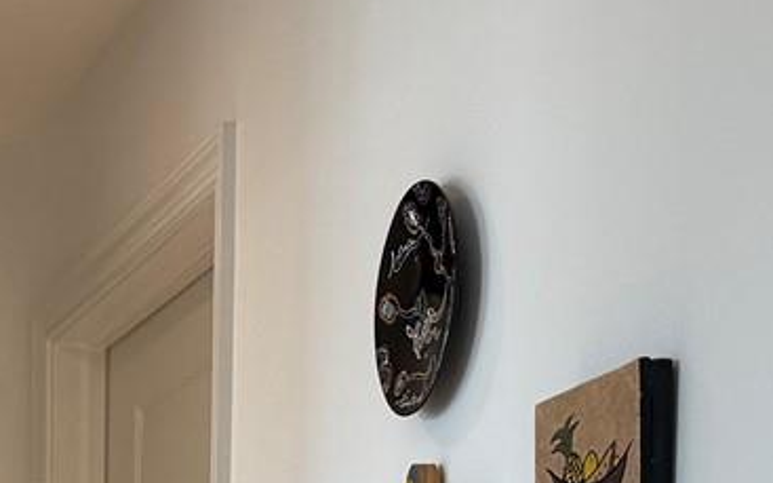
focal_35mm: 111
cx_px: -190
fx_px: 2337
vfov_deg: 10.7
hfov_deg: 17.7
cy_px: 996
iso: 125
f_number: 1.78
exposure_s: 1/120
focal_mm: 6.76
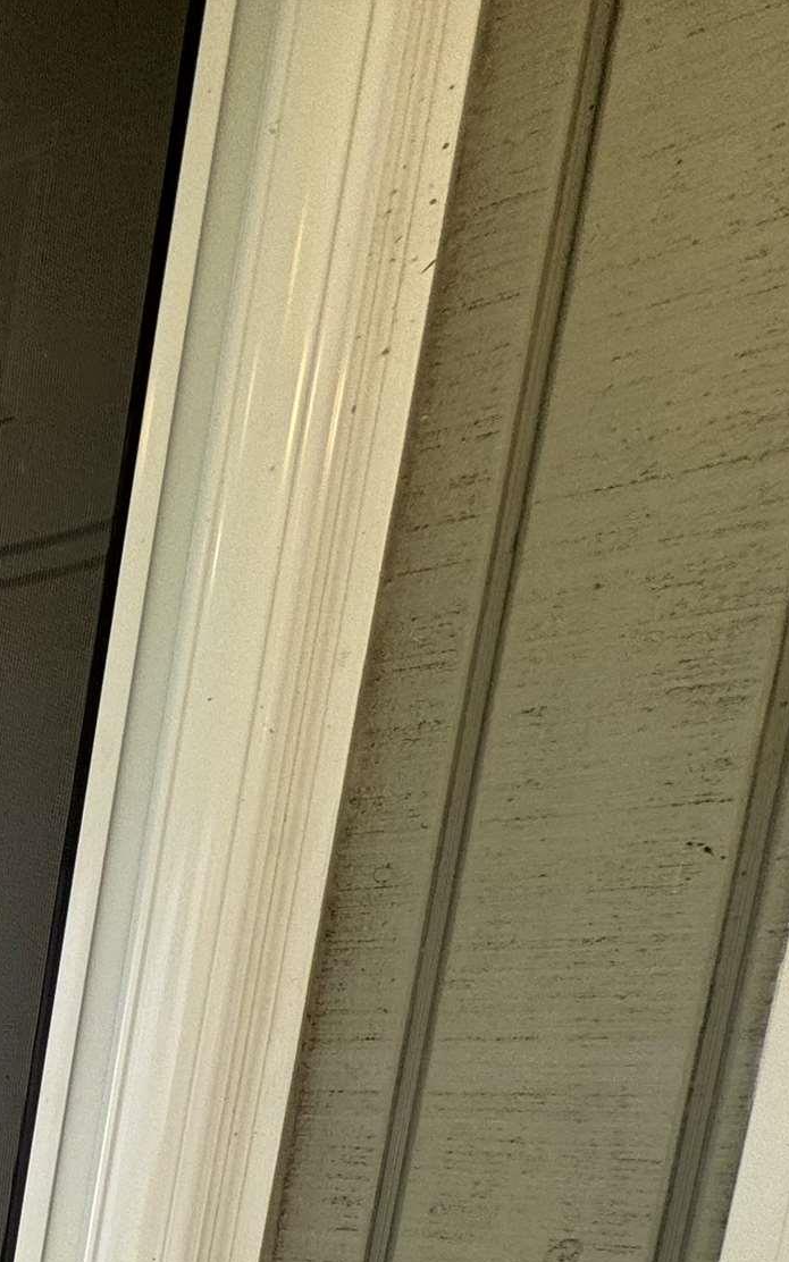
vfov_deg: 41.1
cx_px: -915
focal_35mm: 41
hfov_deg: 17.4
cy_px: 1304
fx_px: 1411
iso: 50
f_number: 2.2
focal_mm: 2.22
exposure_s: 1/120
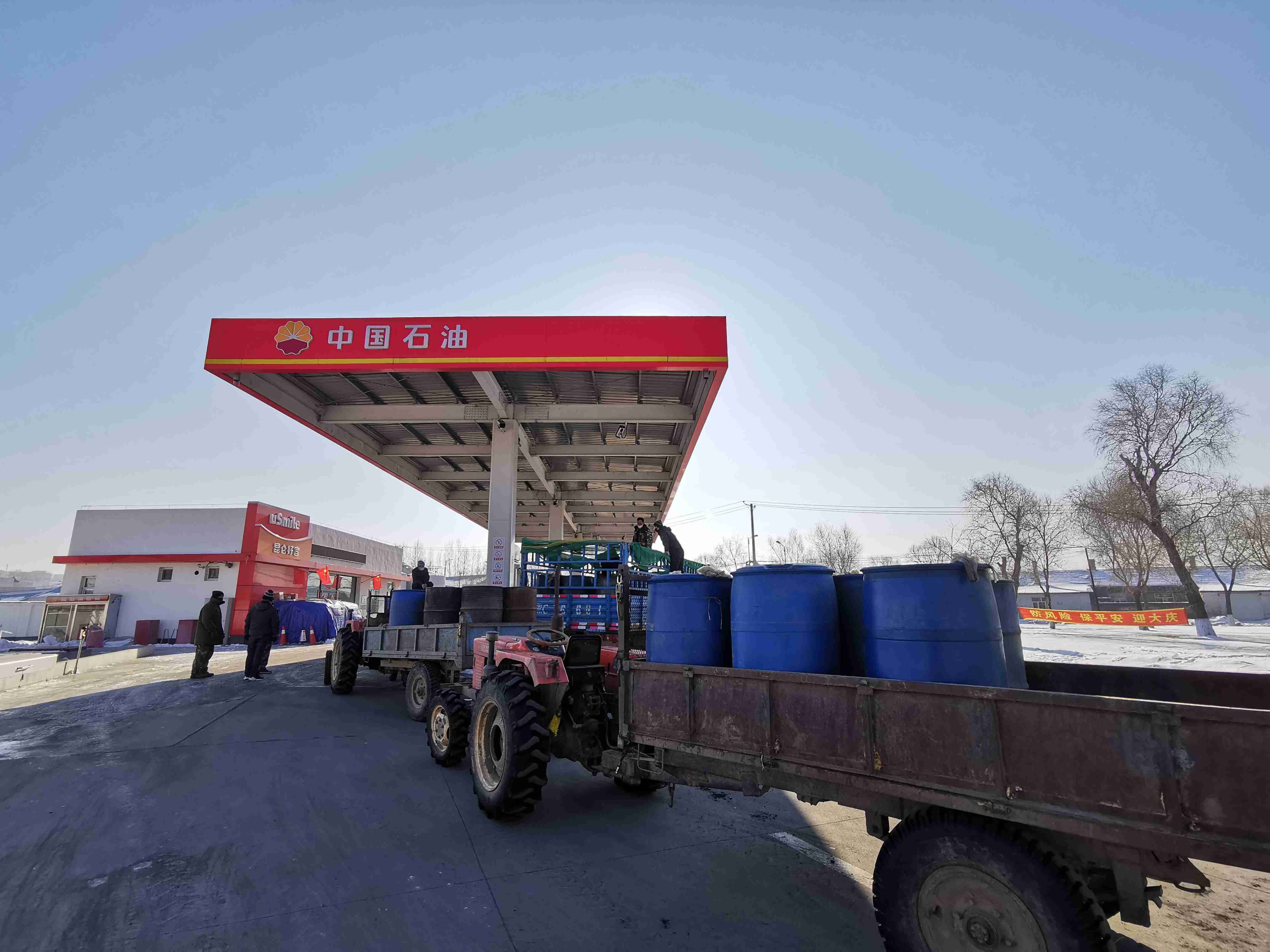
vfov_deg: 74.7
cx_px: 635
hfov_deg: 91.0
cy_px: 476
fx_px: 624
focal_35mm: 17
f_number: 2.2
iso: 50
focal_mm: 2.26
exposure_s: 1/2045
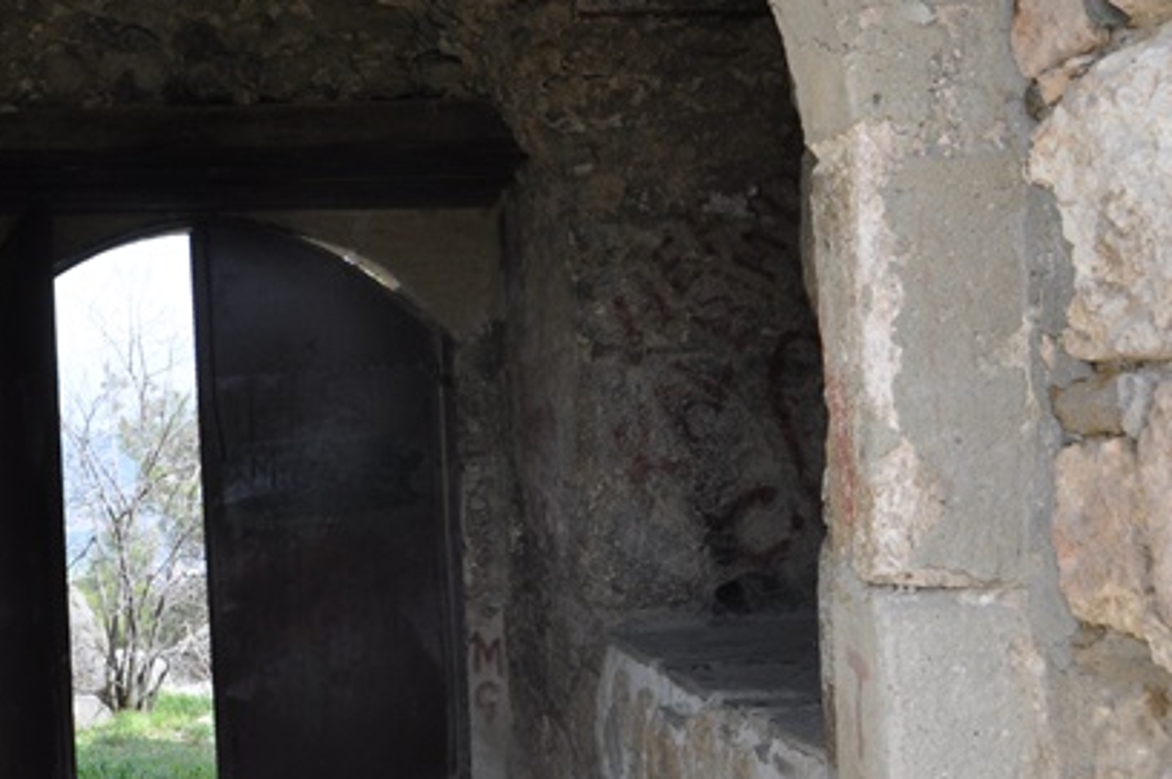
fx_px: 1723
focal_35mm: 53
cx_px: 256
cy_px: 332
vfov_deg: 25.4
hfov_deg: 36.4
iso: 640
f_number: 9
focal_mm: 18
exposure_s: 1/320
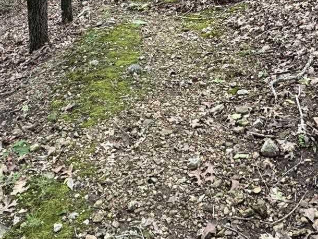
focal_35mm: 47
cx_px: 148
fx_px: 432
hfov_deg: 40.4
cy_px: -40
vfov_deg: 27.5
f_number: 2.2
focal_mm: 2.22
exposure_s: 1/99
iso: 200
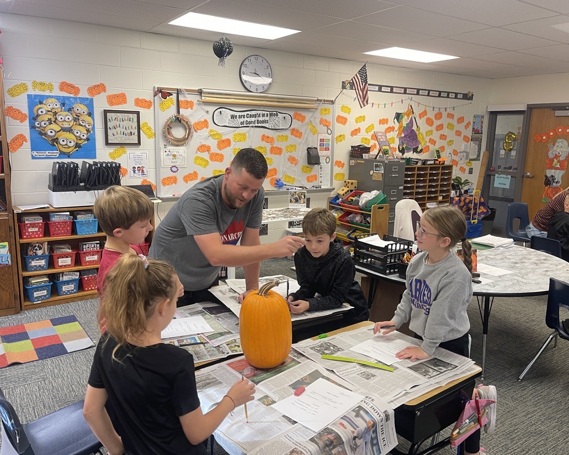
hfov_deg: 64.1
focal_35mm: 27
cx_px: 294
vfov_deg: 53.2
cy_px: 223
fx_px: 455
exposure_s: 1/60
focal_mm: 5.1
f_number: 1.6
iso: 80
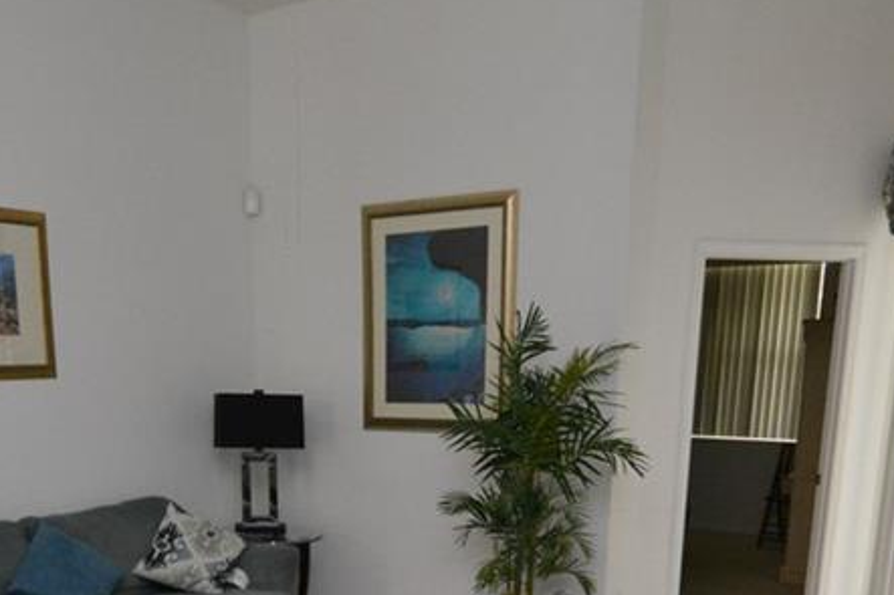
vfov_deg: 31.9
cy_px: 609
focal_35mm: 38
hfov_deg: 50.3
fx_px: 947
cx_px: 371
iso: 3200
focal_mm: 11
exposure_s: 1/60
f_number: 10
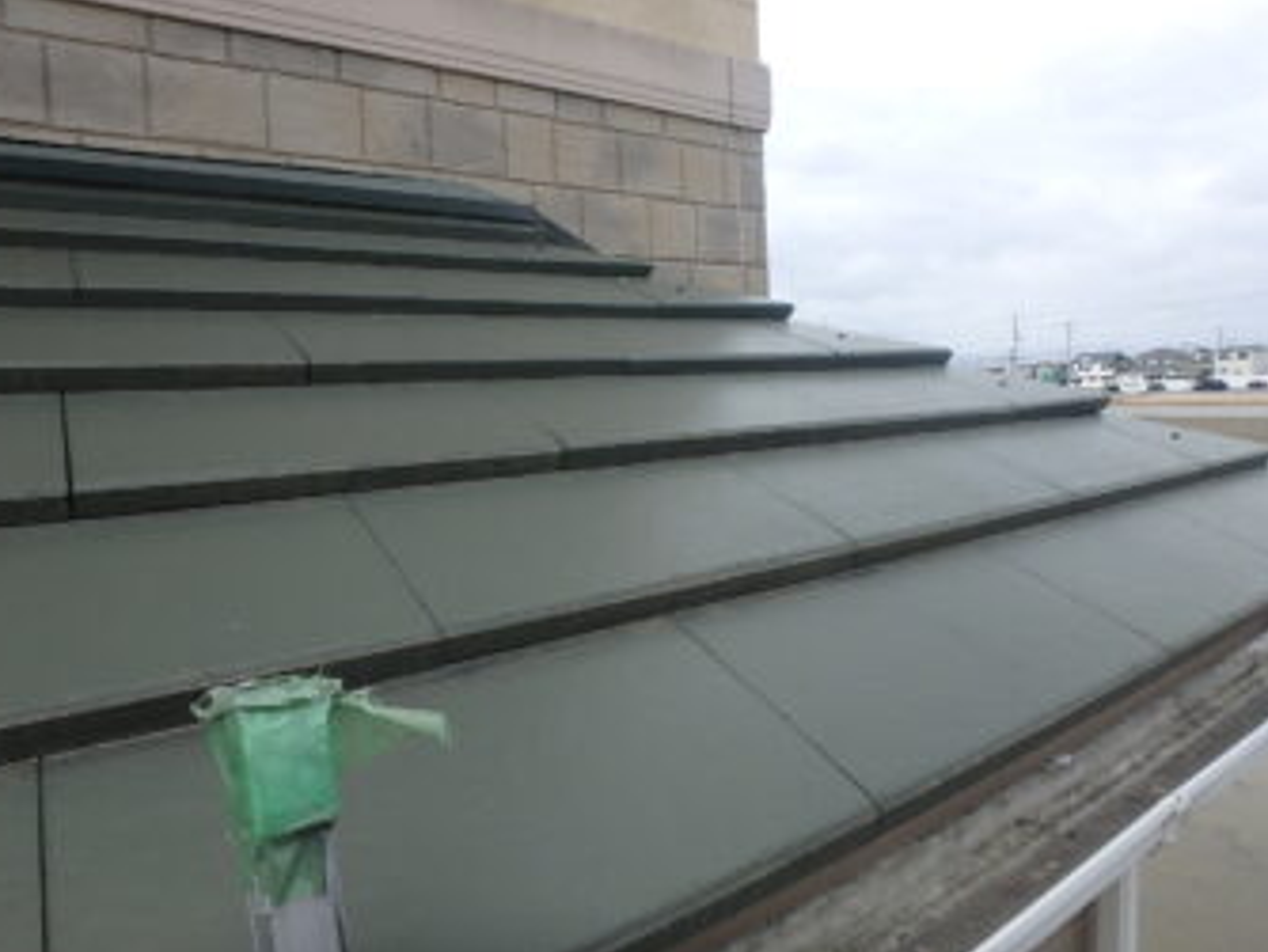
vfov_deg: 61.1
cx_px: 611
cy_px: 465
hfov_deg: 76.3
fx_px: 806
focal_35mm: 22
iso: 125
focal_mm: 3.7
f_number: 3.5
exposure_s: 1/800
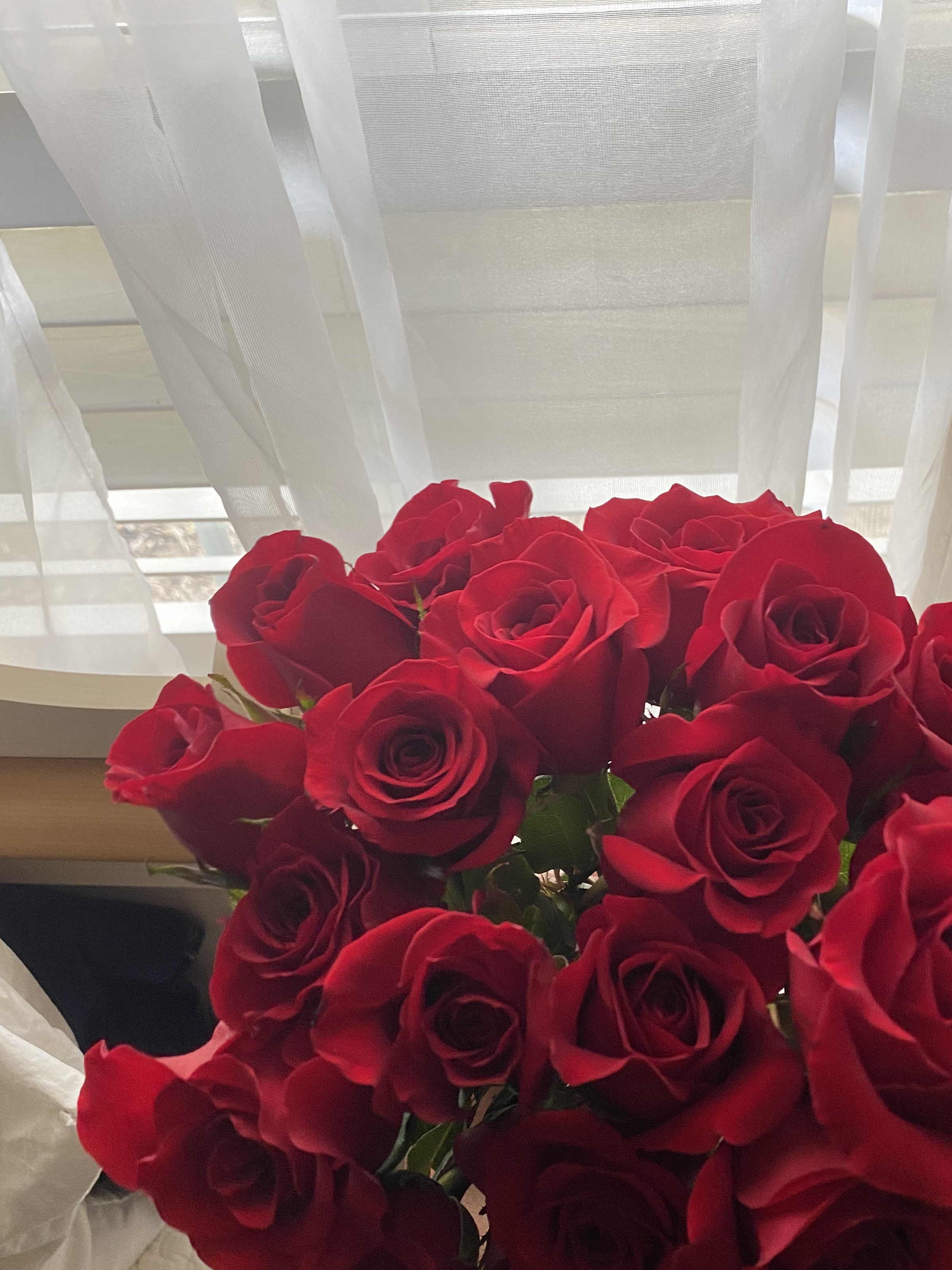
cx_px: 584
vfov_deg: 54.7
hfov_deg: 42.7
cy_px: 799
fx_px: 1210
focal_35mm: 33
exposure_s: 1/53
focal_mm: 4.25
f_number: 1.8
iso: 125
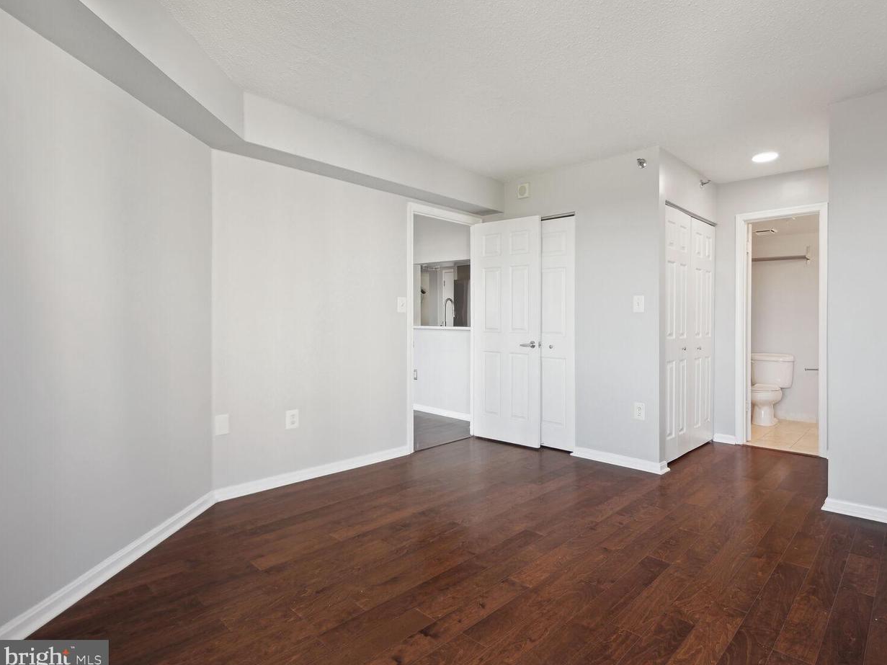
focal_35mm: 18
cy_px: 331
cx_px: 515
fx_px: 461
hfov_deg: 87.0
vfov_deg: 71.6
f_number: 8
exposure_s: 1/13
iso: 400
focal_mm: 16
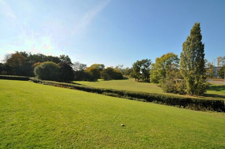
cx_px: 112
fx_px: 94
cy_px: 74
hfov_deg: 100.5
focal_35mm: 15
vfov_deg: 77.2
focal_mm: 10
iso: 200
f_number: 9
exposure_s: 1/320
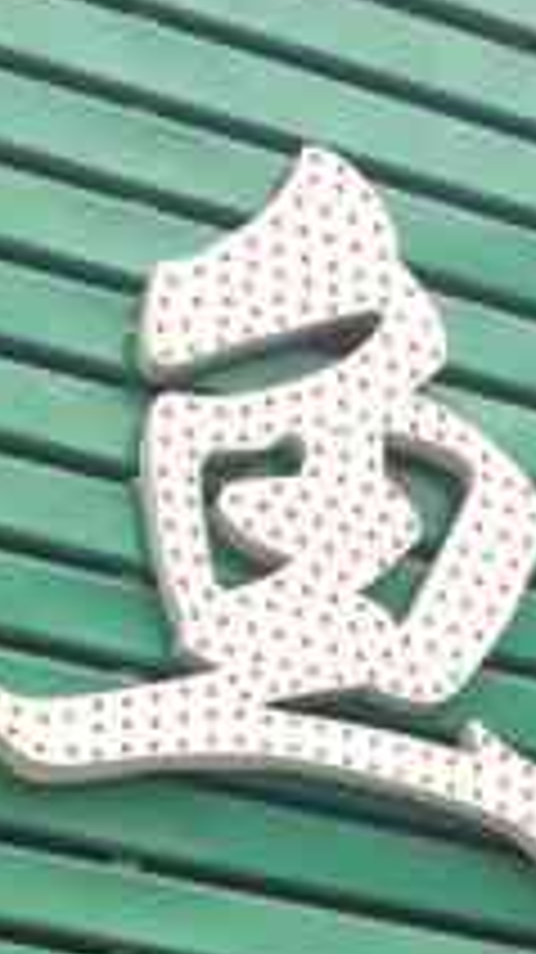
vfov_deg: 13.4
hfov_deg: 8.2
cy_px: 1856
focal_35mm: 139
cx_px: 1122
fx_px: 3518
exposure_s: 1/272
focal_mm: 4.15
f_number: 2.2
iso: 25
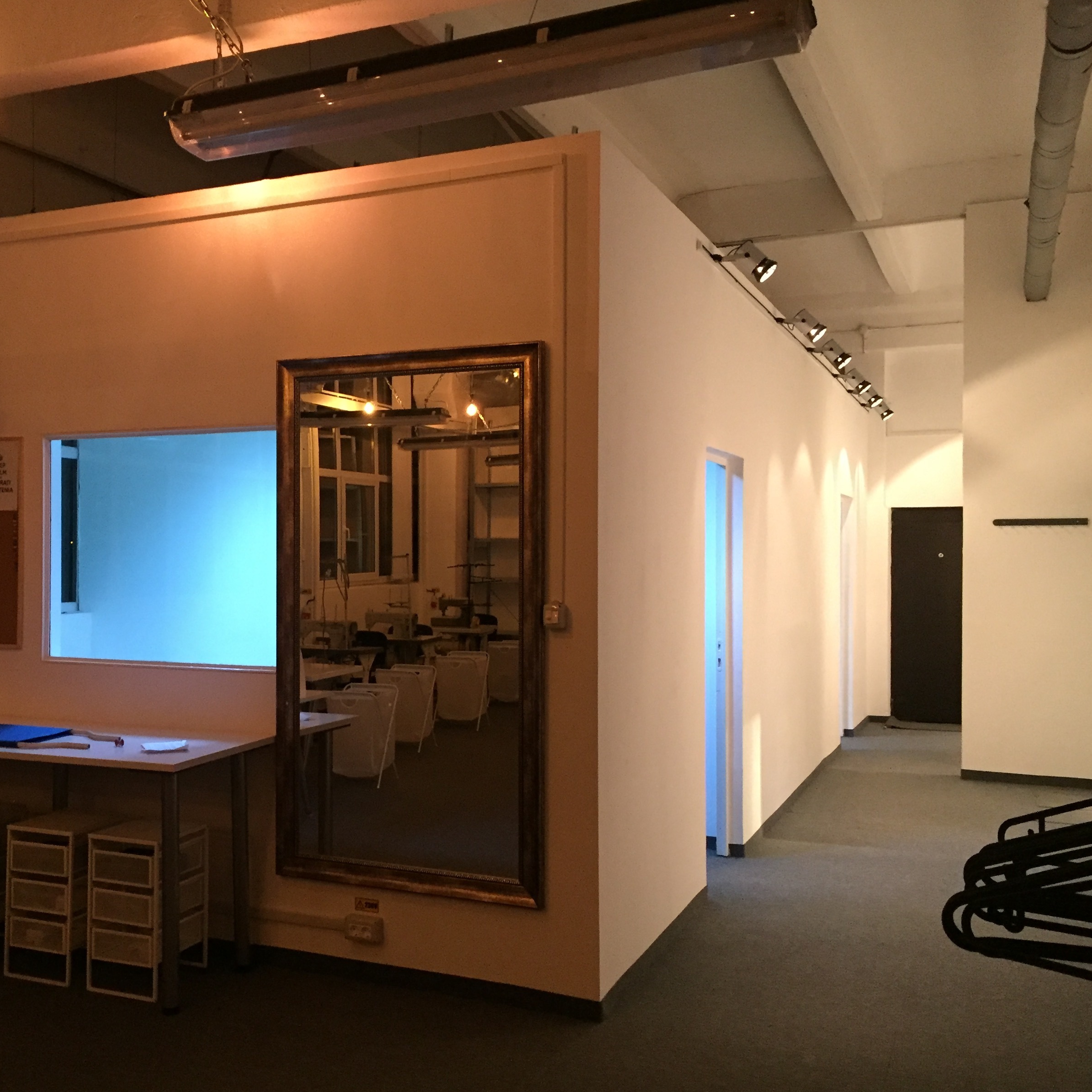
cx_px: 369
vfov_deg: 47.2
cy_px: 551
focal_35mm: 35
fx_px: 1249
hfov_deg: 46.5
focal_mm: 4.15
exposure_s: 1/25
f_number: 2.2
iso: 250
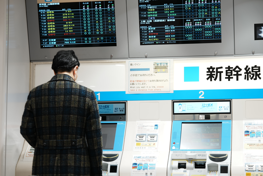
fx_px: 621
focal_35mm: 85
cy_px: 88
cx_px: 132
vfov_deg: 16.1
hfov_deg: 23.9
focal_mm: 85
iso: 40
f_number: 5.6
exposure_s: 1/6
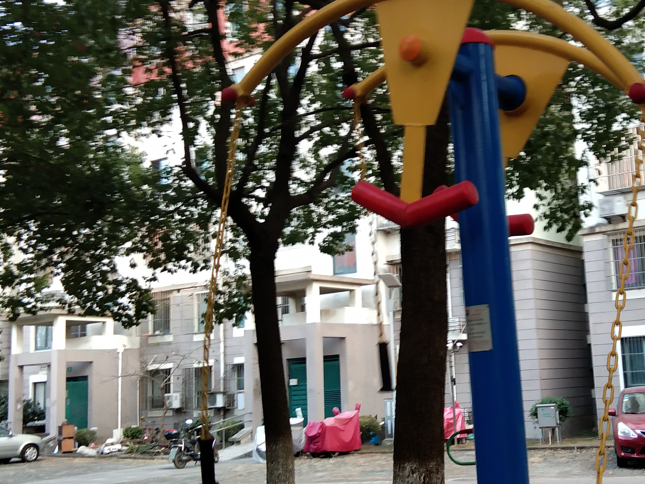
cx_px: 470
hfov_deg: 33.8
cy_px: 246
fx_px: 1043
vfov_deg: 26.1
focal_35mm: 56
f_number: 2.2
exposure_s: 1/50
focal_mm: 3.69
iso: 125
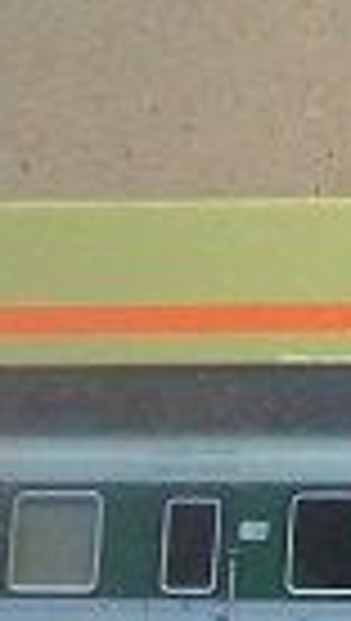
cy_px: 565
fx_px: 3248
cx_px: 1258
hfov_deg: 5.6
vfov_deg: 10.9
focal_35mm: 197
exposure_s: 1/60
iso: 160
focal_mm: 6
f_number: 2.7
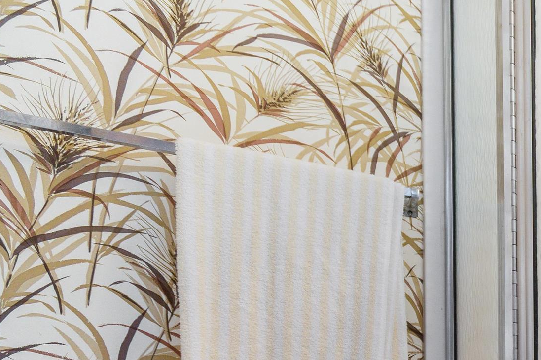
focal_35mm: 42
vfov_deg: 27.7
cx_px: 751
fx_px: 631
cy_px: 440
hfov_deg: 31.6
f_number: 4.5
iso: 100
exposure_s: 1/5
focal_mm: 10
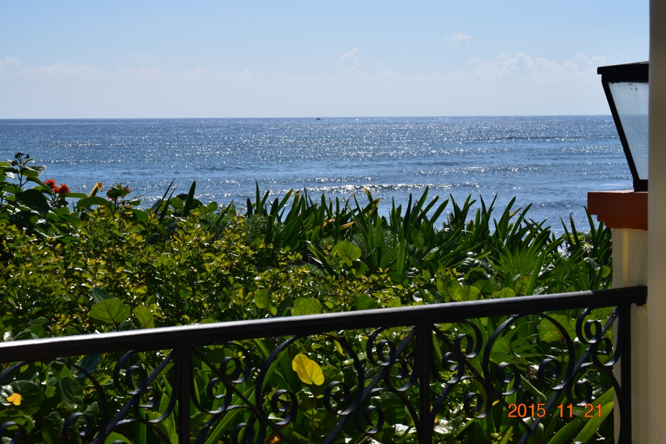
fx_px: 1831
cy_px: 222
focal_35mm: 99
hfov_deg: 20.6
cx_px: 333
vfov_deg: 13.8
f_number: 11
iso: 200
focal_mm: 66
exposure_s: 1/500
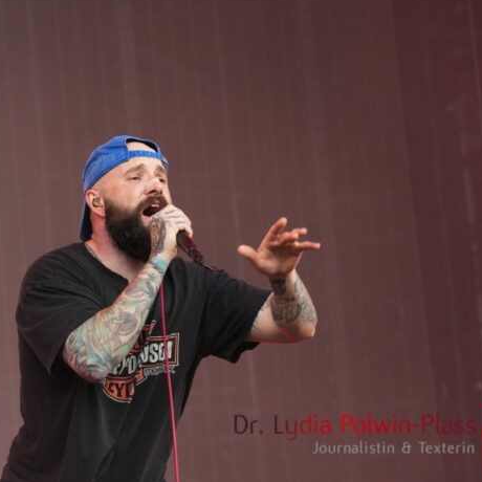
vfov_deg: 6.8
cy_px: 244
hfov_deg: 6.8
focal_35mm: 258
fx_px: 4060
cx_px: 177
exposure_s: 1/200
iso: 250
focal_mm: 121
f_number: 5.6
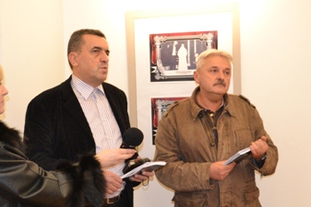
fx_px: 493
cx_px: 118
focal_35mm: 57
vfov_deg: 23.7
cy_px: 134
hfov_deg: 34.9
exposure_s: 1/60
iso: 1800
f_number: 3.8
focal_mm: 20
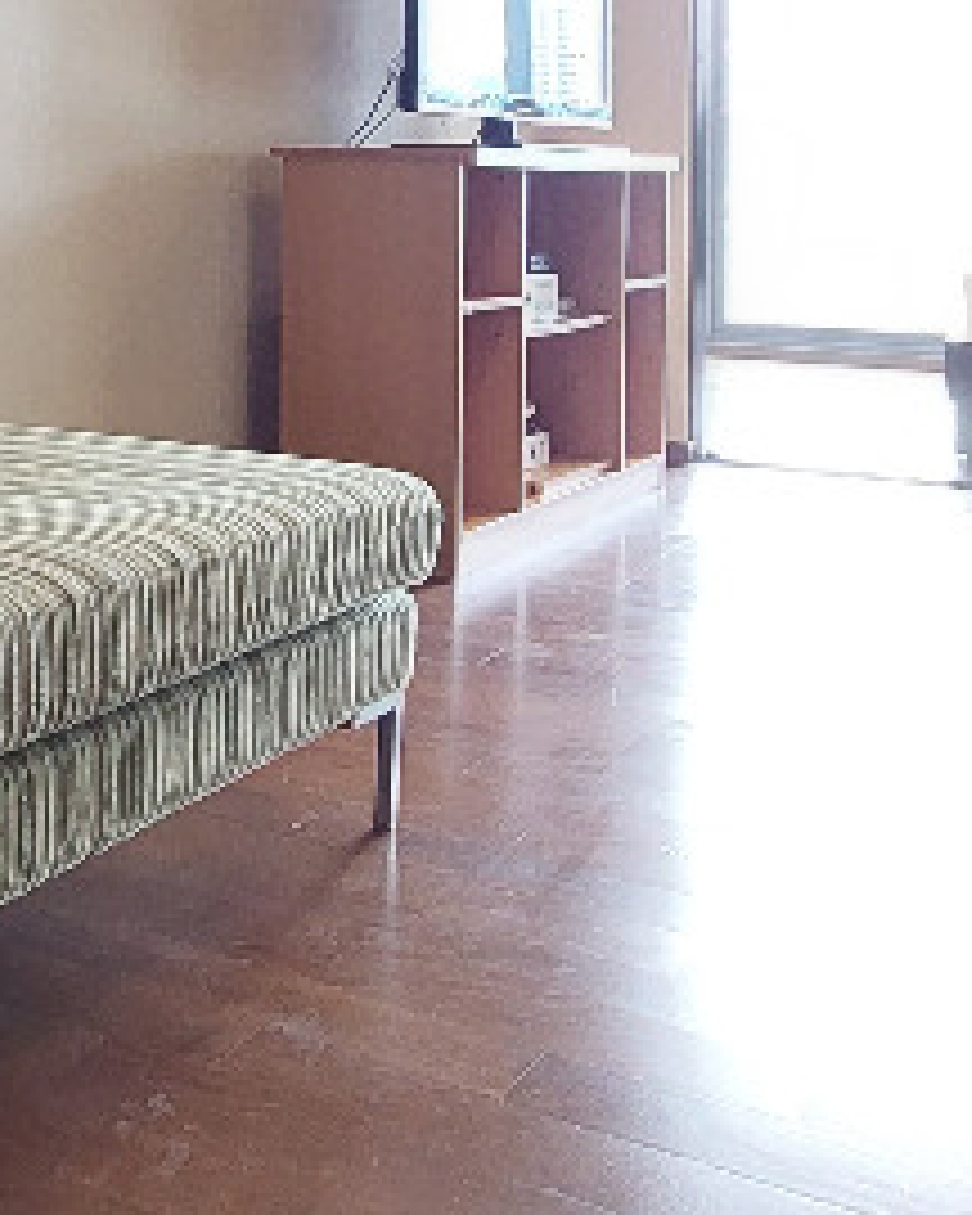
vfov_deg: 37.1
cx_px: 140
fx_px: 1690
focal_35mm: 47
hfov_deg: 30.9
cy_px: 135
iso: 320
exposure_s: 1/33
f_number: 2.2
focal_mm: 1.74
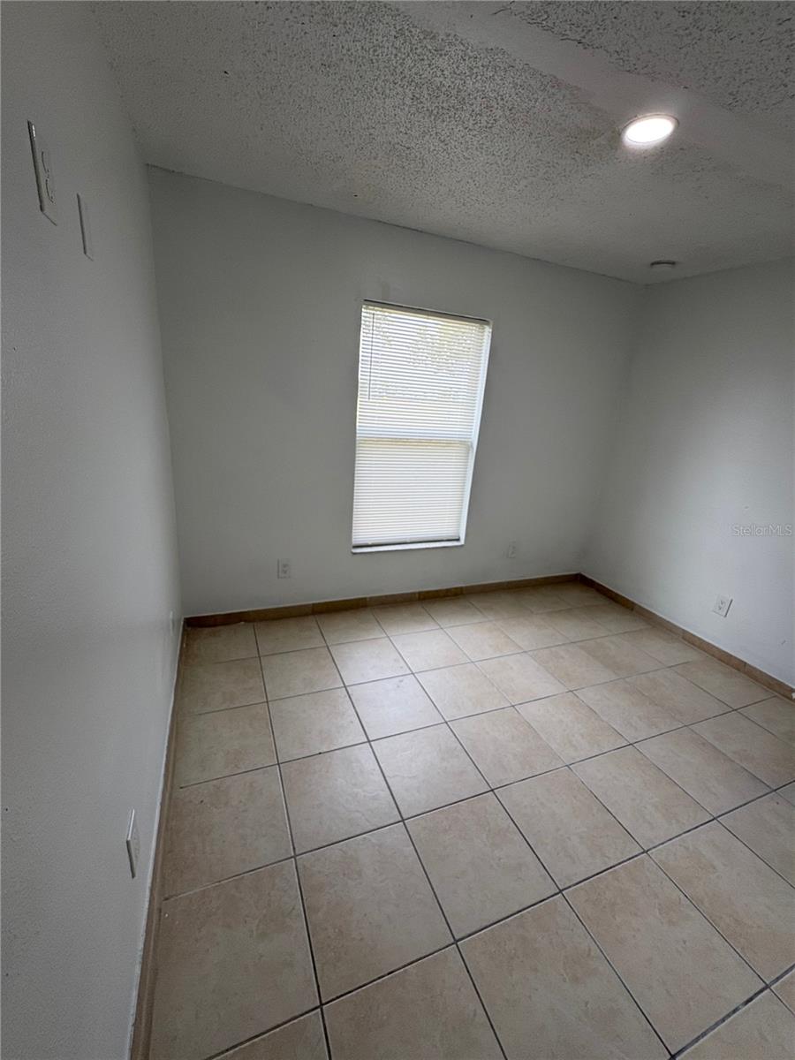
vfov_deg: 102.1
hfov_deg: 85.7
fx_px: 429
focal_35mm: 14
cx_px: 398
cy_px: 530
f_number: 2.2
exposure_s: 1/99
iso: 50
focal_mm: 2.22
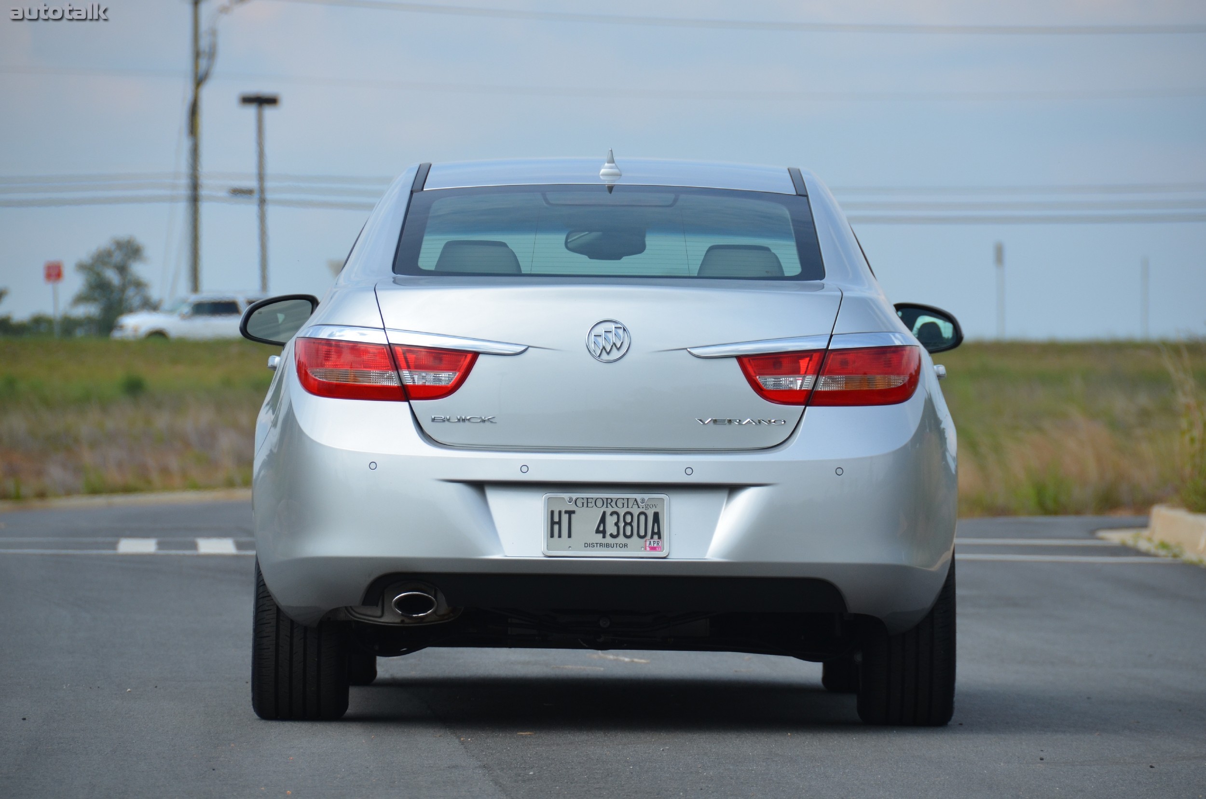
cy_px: 400
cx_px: 603
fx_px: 8525
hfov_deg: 8.1
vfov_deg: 5.4
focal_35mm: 255
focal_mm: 170
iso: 400
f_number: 6.3
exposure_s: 1/1600
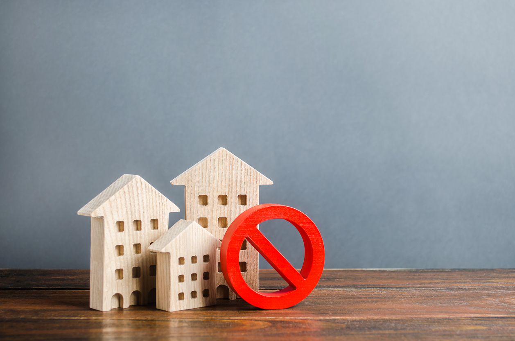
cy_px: 170
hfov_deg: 36.9
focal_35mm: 54
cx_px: 258
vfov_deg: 24.9
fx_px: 771
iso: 100
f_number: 5.6
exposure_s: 1/100
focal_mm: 36
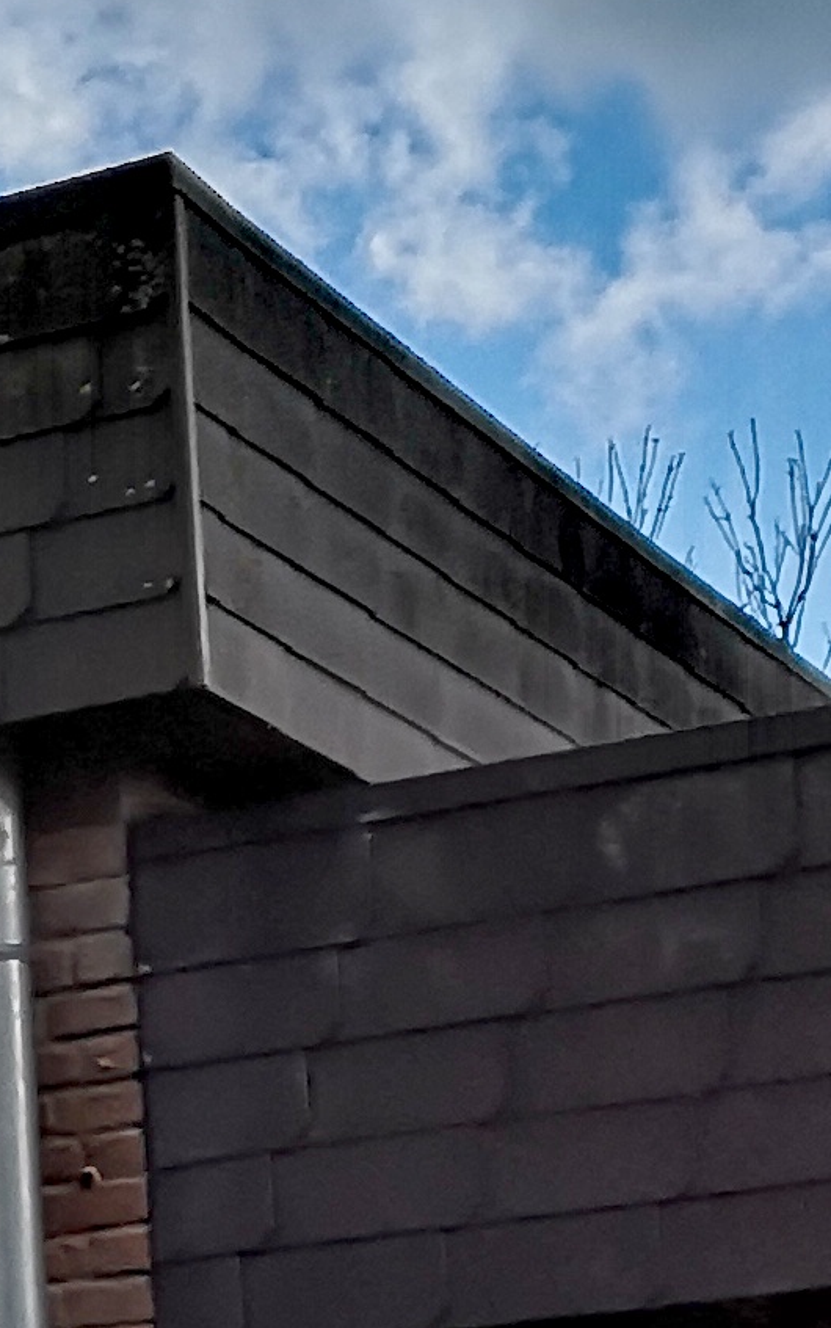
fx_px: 4851
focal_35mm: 134
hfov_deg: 9.3
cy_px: 1157
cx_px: -699
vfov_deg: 15.4
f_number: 1.8
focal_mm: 3.95
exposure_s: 1/3356
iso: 50
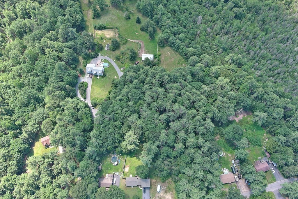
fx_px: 240
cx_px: 149
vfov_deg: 45.0
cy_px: 100
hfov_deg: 63.7
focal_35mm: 29
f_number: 2.8
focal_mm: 10.57
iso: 166
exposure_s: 1/25.1
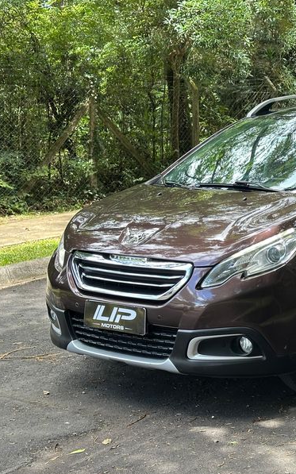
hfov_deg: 18.4
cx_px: 288
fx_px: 891
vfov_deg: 29.8
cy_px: 238
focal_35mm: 69
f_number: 1.78
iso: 50
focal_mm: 6.86
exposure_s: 1/166
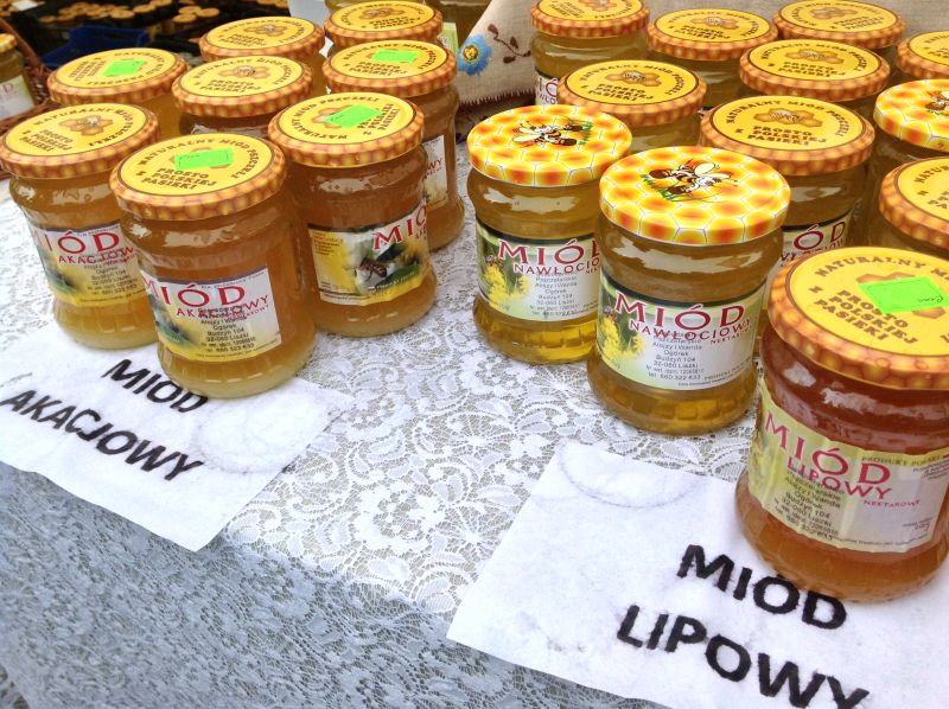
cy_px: 354
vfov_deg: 40.6
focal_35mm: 35
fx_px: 958
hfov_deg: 52.7
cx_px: 474
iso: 50
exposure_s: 1/444
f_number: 2.4
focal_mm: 4.28
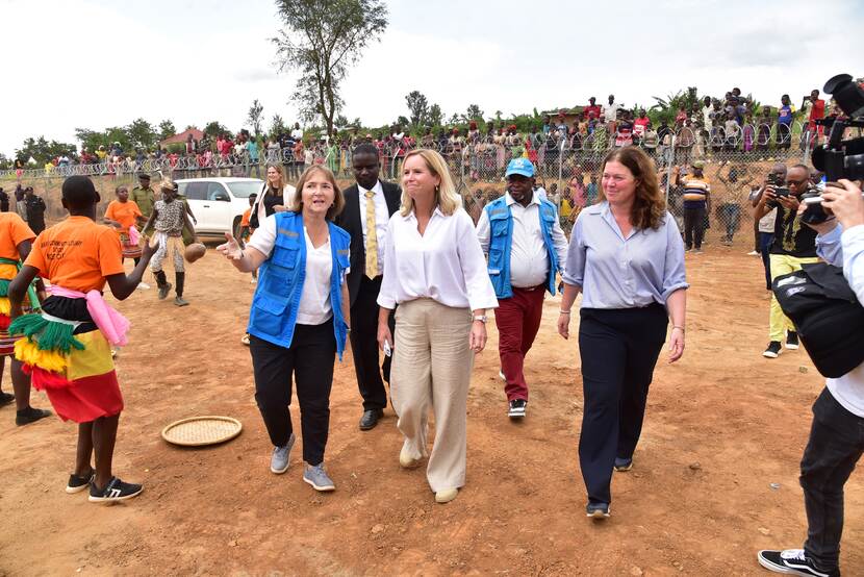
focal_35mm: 24
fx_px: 576
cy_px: 288
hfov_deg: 73.7
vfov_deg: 53.2
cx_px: 432
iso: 250
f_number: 6.3
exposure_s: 1/250
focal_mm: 24
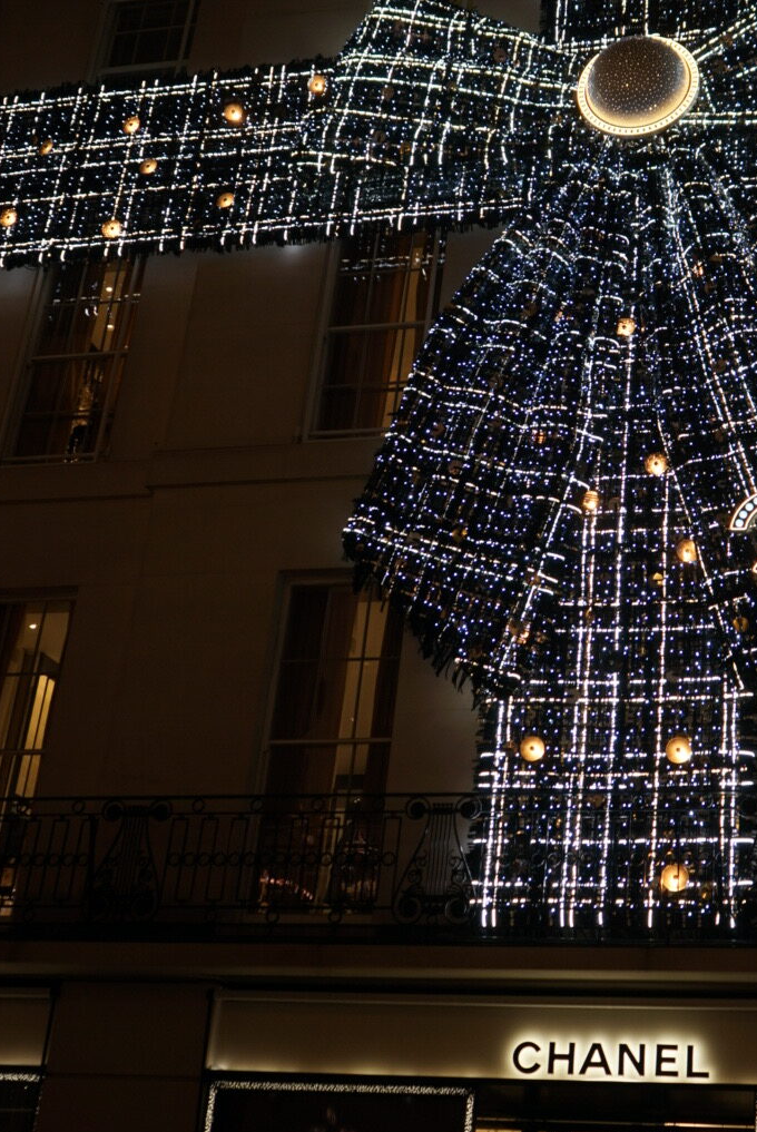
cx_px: 590
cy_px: 392
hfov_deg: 24.8
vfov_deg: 36.5
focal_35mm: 54
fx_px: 1700
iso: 125
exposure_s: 1/60
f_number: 4
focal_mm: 34
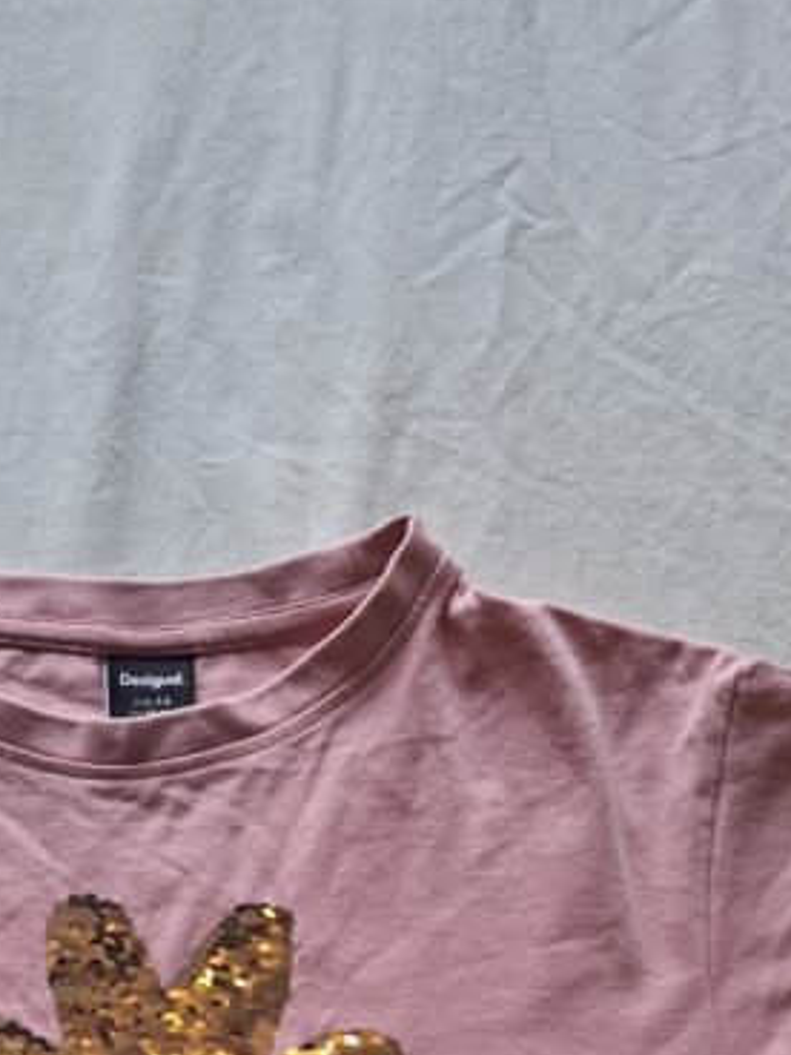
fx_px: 1523
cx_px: 126
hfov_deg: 28.3
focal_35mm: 50
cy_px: 1101
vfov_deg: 34.1
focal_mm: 5.54
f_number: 1.8
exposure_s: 1/30
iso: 64
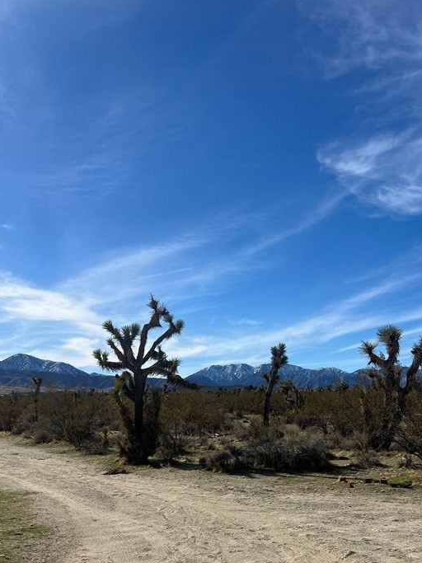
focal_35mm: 39
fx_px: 634
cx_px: 260
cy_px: 367
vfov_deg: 47.2
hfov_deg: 36.6
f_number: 1.5
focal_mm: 5.7
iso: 50
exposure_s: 1/8000
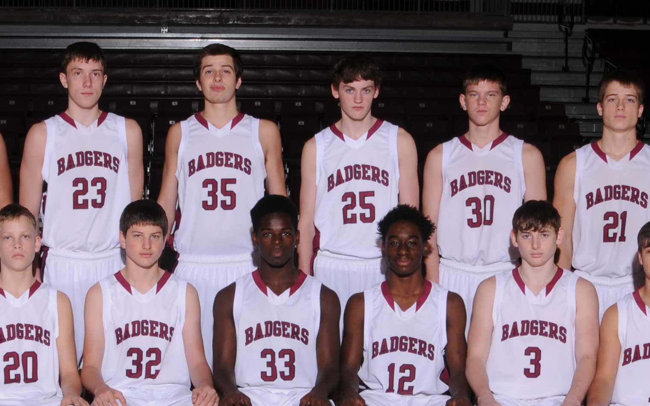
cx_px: 219
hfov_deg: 22.8
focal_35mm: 90
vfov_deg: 14.3
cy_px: 342
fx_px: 1602
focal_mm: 21
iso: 200
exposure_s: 1/80
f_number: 9
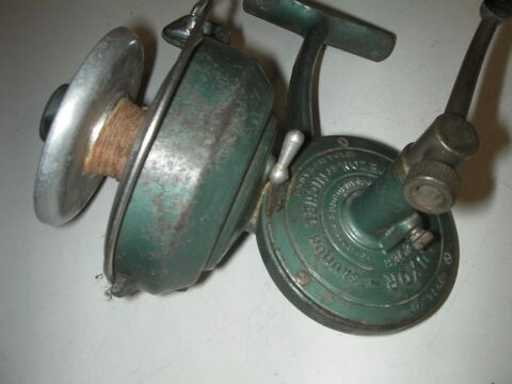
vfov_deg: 37.7
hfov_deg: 49.0
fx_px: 562
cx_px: 256
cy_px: 192
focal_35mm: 38
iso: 200
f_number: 5.6
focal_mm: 6.3
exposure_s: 1/30
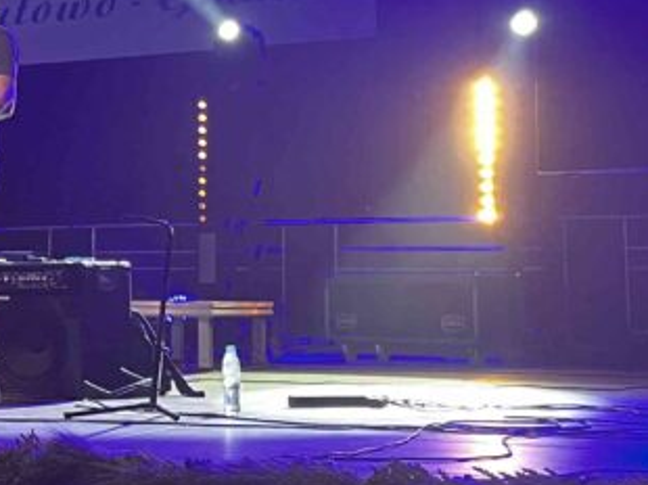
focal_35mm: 86
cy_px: 194
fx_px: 1609
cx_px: -261
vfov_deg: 17.1
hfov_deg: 20.3
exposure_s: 1/33
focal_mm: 5.1
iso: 400
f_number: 1.6
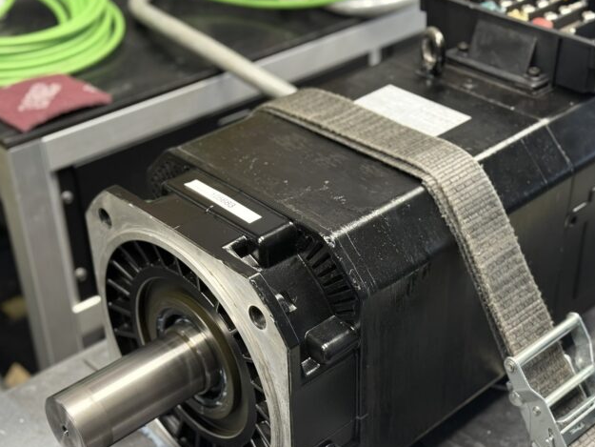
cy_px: 246
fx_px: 1014
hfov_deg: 32.7
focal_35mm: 59
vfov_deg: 24.8
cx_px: 335
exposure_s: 1/100
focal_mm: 6.76
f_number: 1.78
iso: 320
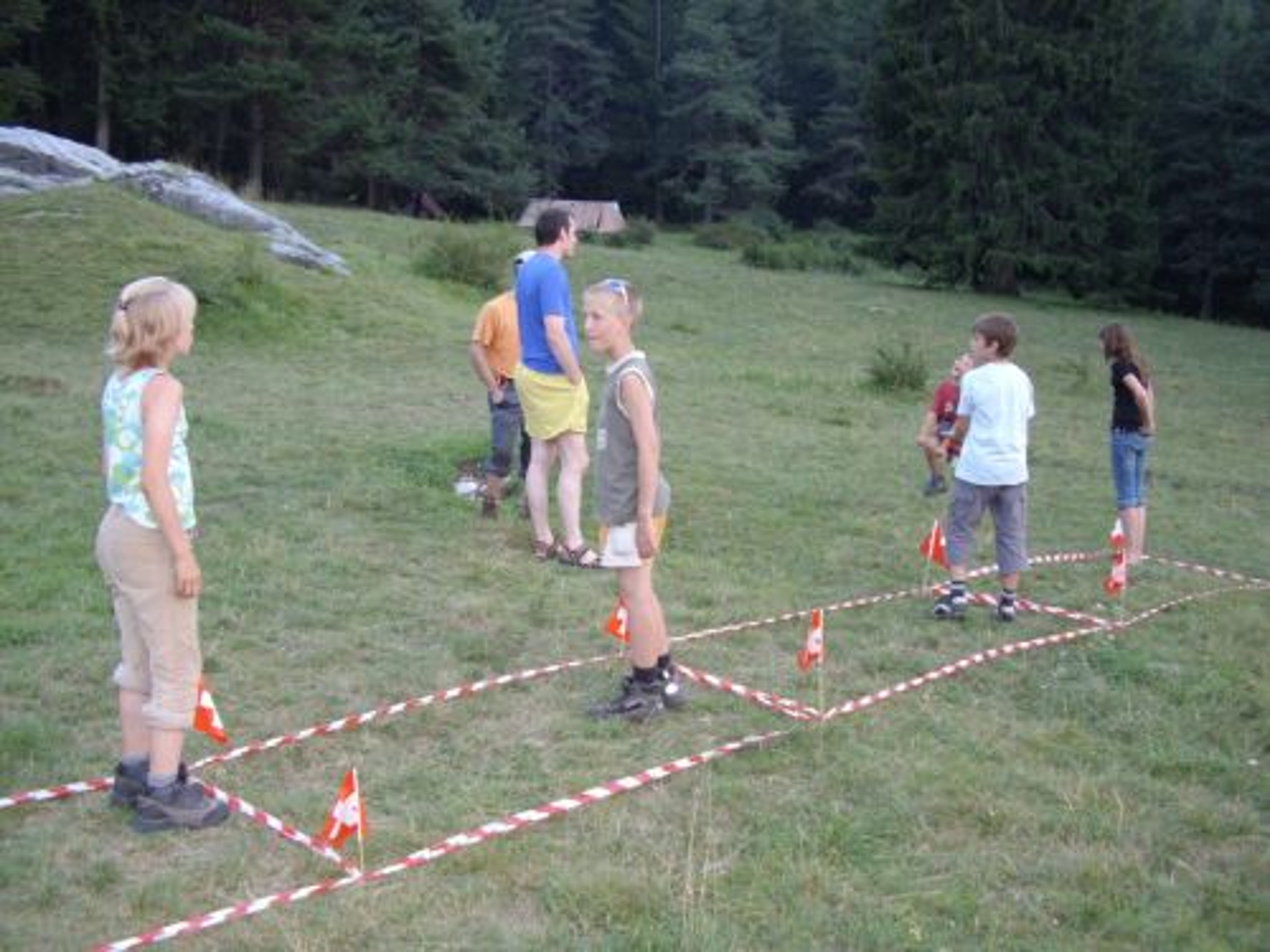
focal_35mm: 30
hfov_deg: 60.0
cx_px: 635
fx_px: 1101
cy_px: 476
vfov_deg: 46.8
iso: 183
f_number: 2.9
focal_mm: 5.8
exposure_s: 1/30
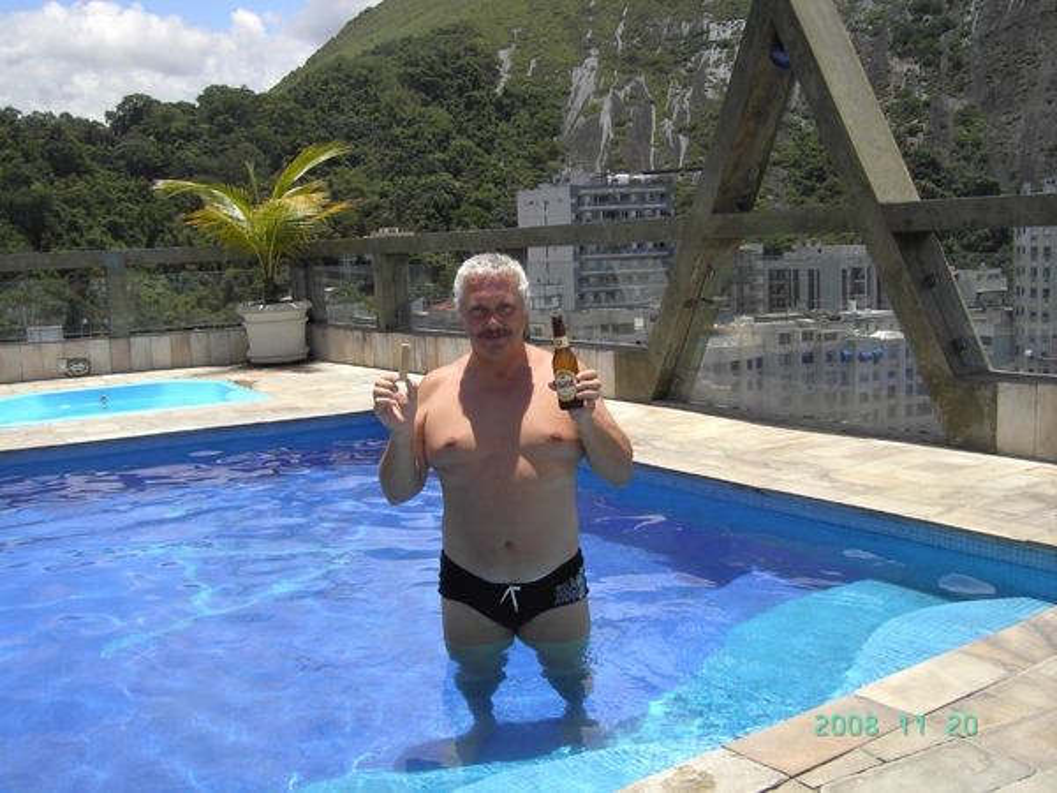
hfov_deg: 52.6
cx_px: 528
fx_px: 1069
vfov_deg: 40.7
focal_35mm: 35
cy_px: 396
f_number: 6.7
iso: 50
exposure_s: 1/200
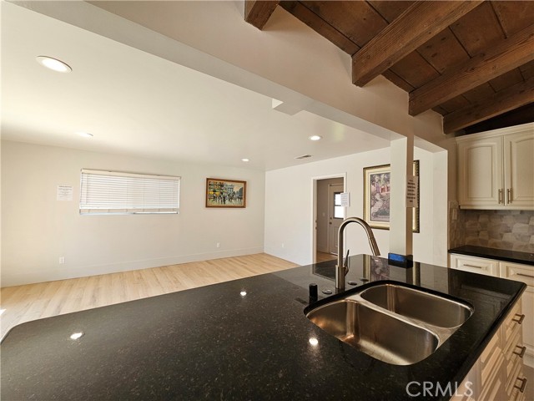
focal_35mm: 13
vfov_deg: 89.9
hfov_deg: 106.2
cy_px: 200
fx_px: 201
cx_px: 267
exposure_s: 1/120
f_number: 2.2
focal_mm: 2.2
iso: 80
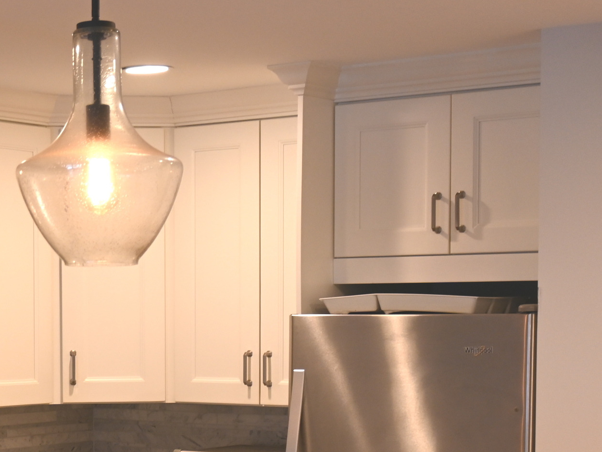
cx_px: 75
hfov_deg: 20.9
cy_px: 446
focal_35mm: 92
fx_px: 1600
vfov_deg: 15.8
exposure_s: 1/40
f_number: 4.5
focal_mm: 26
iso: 360
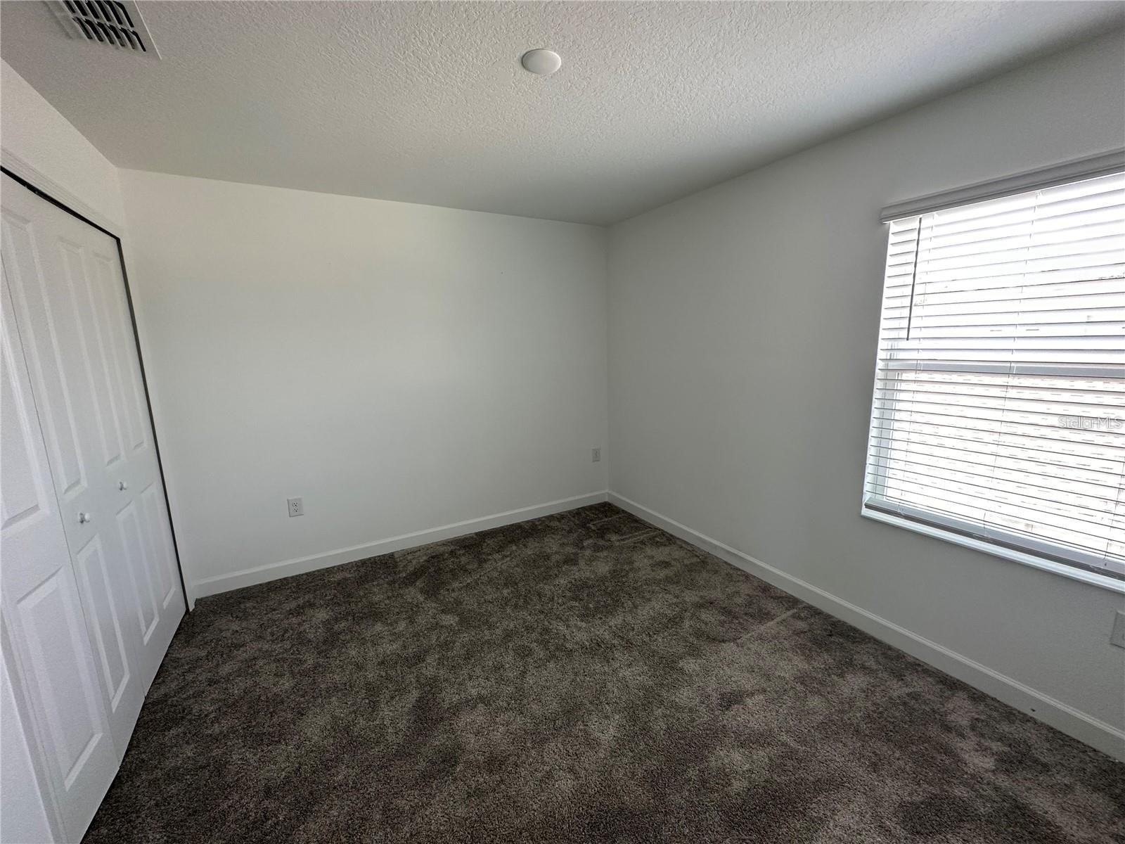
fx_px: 455
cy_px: 422
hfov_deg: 102.1
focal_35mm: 14
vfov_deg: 85.7
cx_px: 562
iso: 160
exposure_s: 1/99
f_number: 2.2
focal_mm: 2.22
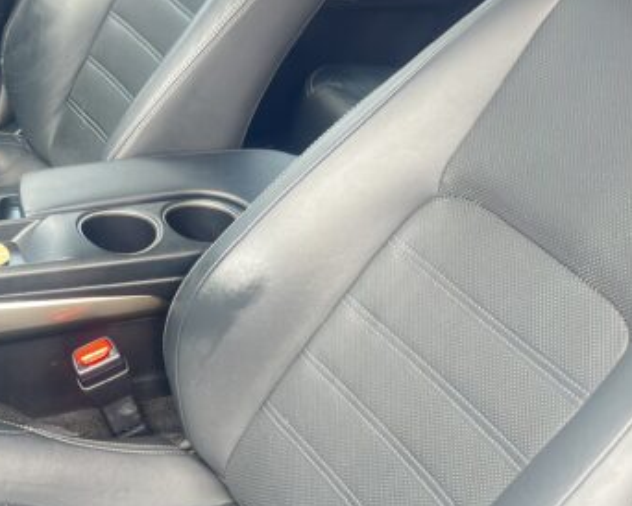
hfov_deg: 31.3
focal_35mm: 59
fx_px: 1104
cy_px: 296
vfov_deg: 25.8
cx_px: 148
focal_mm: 5.7
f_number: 1.5
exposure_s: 1/121
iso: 100
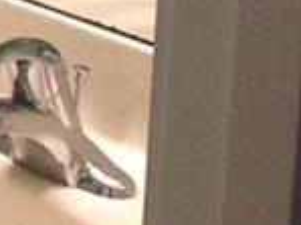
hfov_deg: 7.5
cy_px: -336
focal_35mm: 241
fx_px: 2091
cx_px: -505
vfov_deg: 5.9
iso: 80
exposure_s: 1/15
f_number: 2.4
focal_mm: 4.28
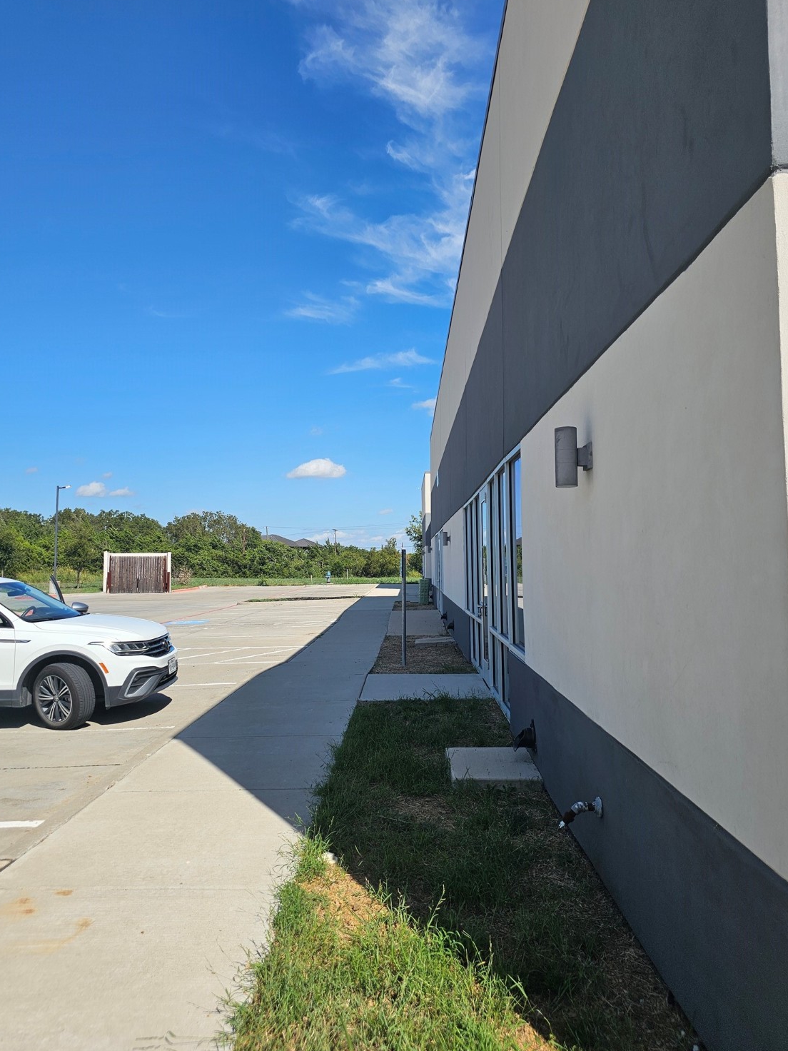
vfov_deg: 71.6
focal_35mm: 24
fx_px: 728
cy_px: 515
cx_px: 403
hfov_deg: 56.8
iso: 10
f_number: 1.7
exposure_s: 1/1067
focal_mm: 6.3
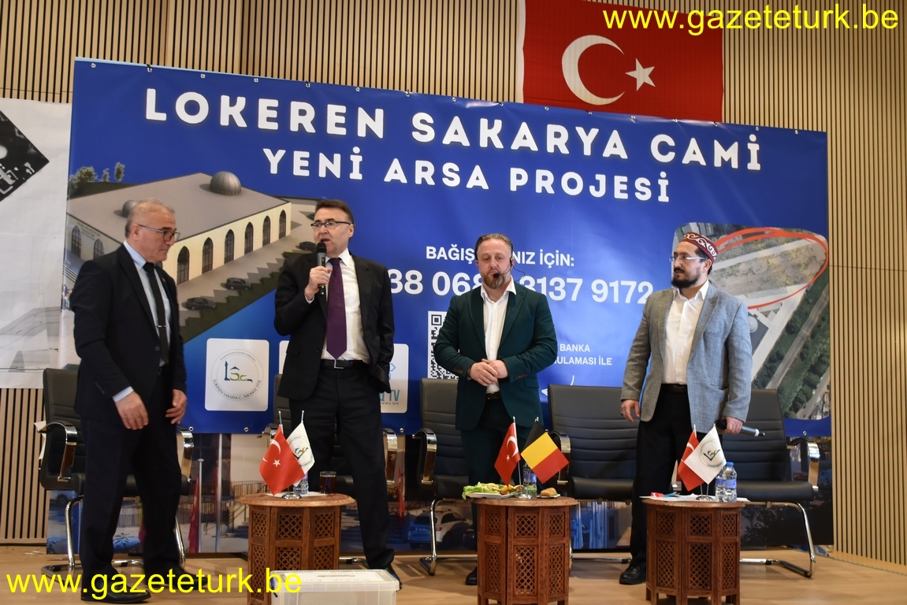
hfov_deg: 47.9
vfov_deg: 33.0
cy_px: 302
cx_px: 454
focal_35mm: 40
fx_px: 1021
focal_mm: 27
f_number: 4
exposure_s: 1/60
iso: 560
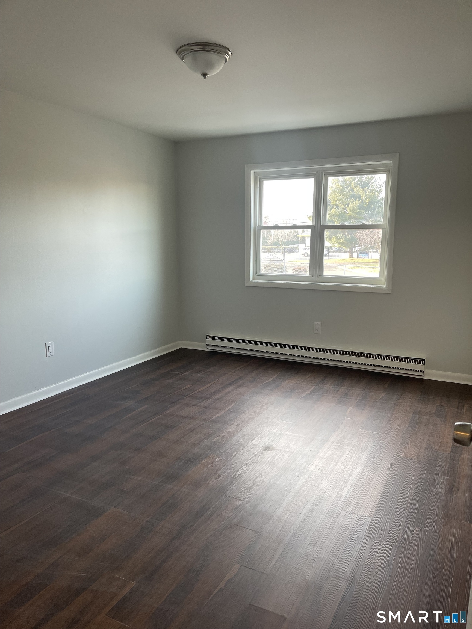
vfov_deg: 67.3
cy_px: 314
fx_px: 473
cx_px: 236
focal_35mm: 26
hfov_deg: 53.1
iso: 125
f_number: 1.6
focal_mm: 5.1
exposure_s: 1/120
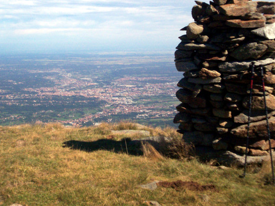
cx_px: 127
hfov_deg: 34.3
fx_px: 445
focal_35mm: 56
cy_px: 67
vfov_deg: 26.0
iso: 100
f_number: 4.5
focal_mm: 5.9
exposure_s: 1/1300
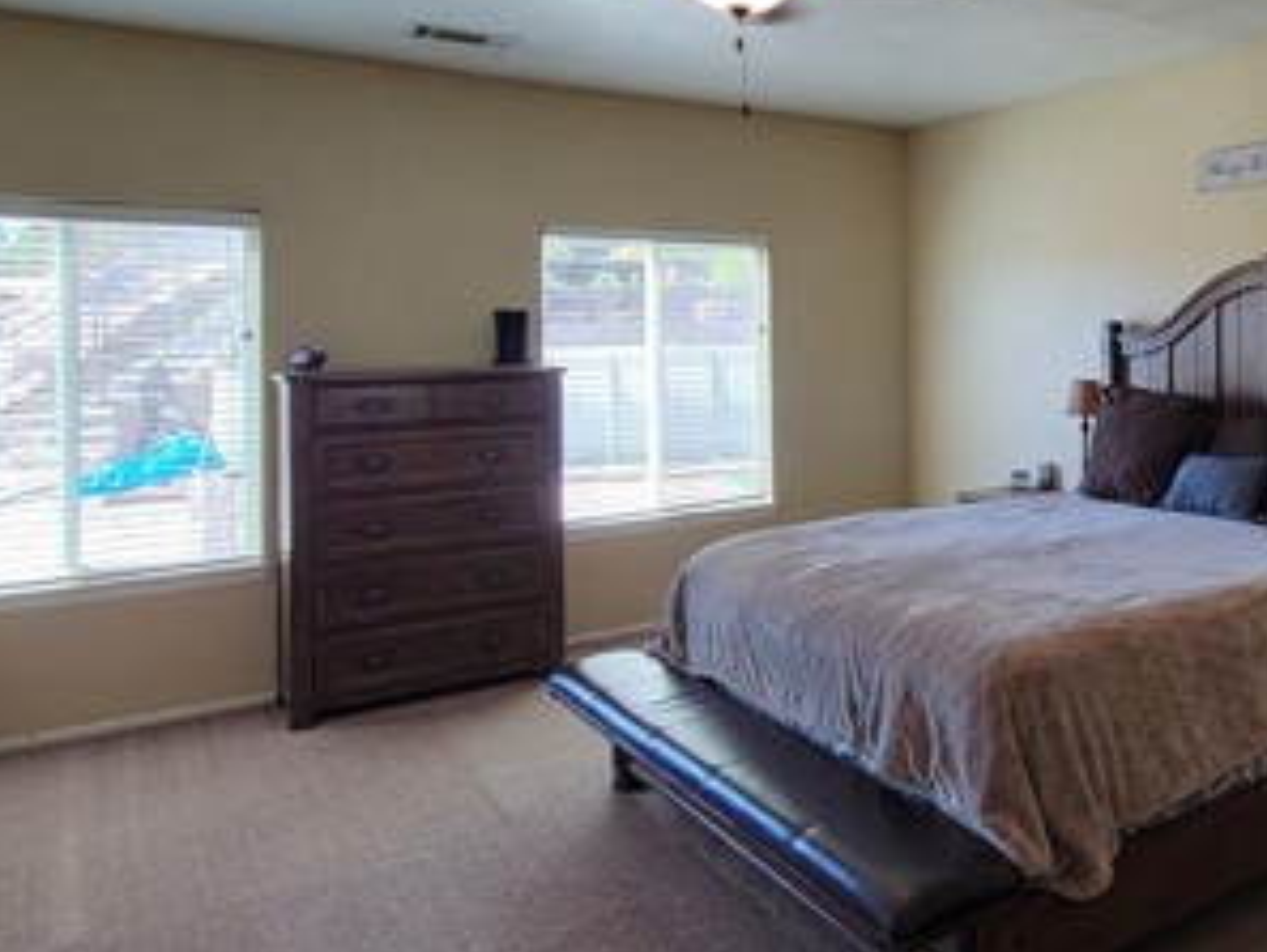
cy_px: 316
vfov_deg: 48.9
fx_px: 1025
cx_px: 1045
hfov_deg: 57.8
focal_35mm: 28
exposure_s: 1/60
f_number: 2.2
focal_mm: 2.2
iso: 100
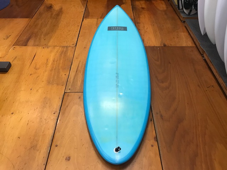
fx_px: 184
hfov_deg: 63.4
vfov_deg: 49.7
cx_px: 114
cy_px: 85
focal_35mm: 28
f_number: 1.8
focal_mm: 3.99
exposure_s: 1/25
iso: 40
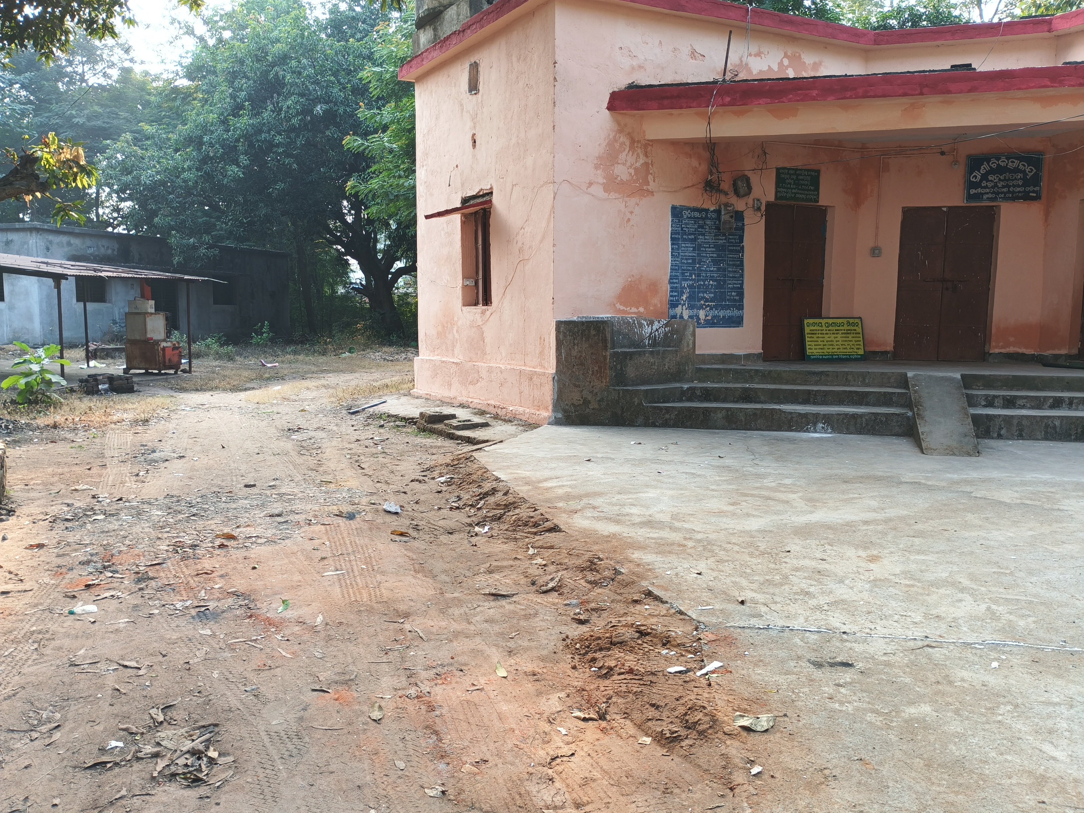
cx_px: 542
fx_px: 877
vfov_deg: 49.7
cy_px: 406
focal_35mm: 28
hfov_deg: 63.4
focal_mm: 4.26
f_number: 1.8
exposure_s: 1/50
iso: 67
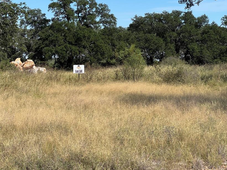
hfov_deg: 20.4
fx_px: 630
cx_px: 97
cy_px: 78
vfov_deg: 15.4
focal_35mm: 96
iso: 25
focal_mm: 9
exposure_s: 1/732
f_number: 2.8
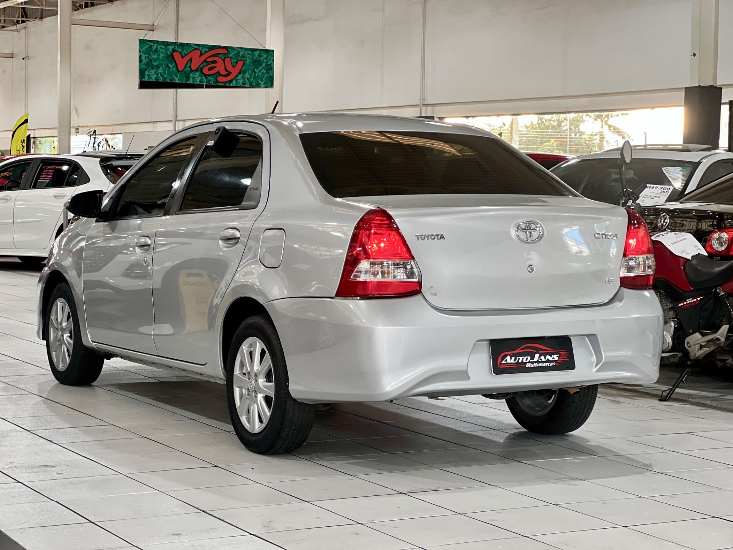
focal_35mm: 77
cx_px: 366
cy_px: 275
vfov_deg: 19.1
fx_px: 1630
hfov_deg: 25.3
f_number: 2.8
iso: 160
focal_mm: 9
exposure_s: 1/40
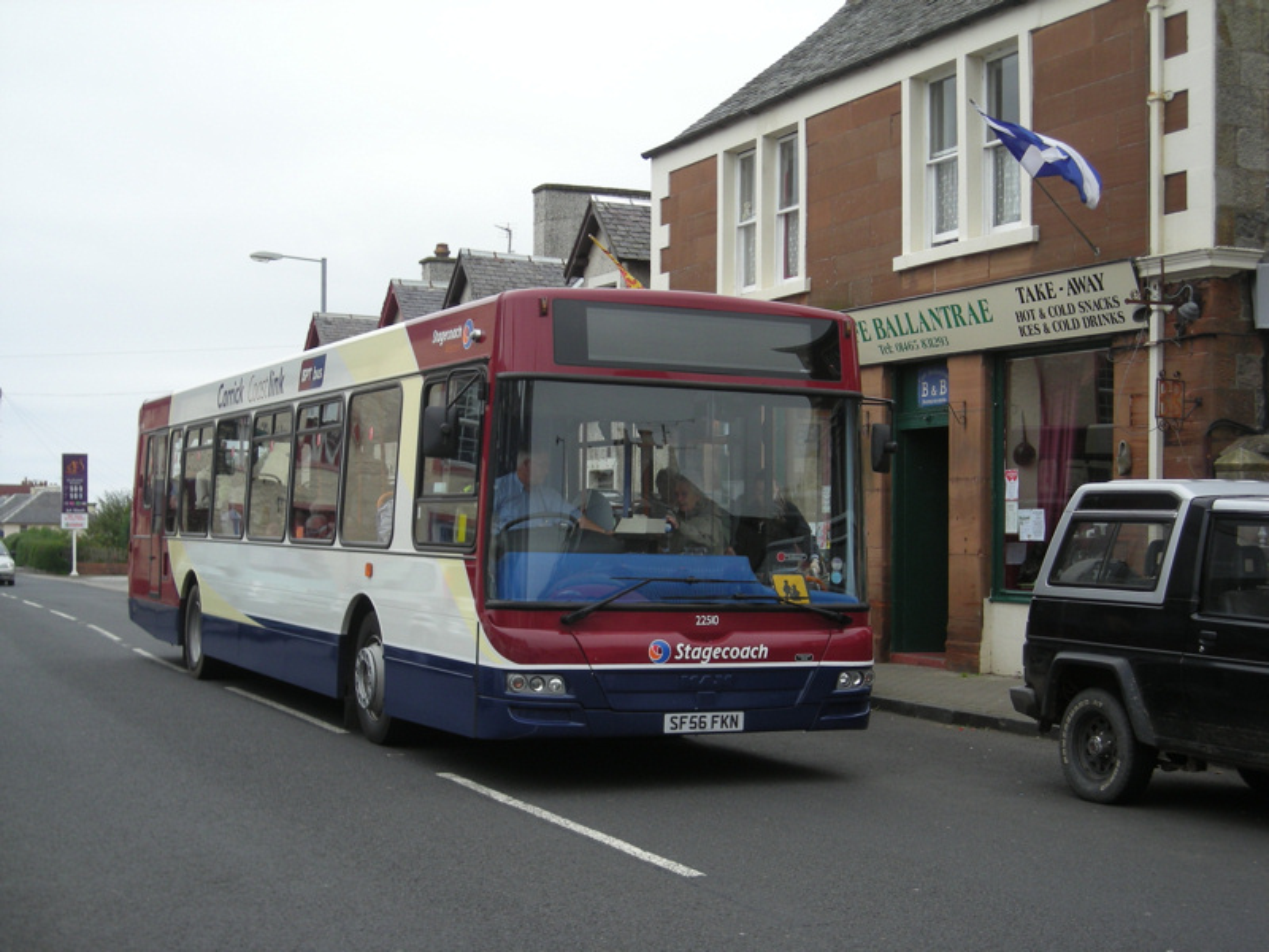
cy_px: 476
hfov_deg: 35.5
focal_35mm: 54
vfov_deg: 27.0
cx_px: 634
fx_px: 1980
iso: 50
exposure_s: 1/178
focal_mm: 8.8
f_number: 3.3
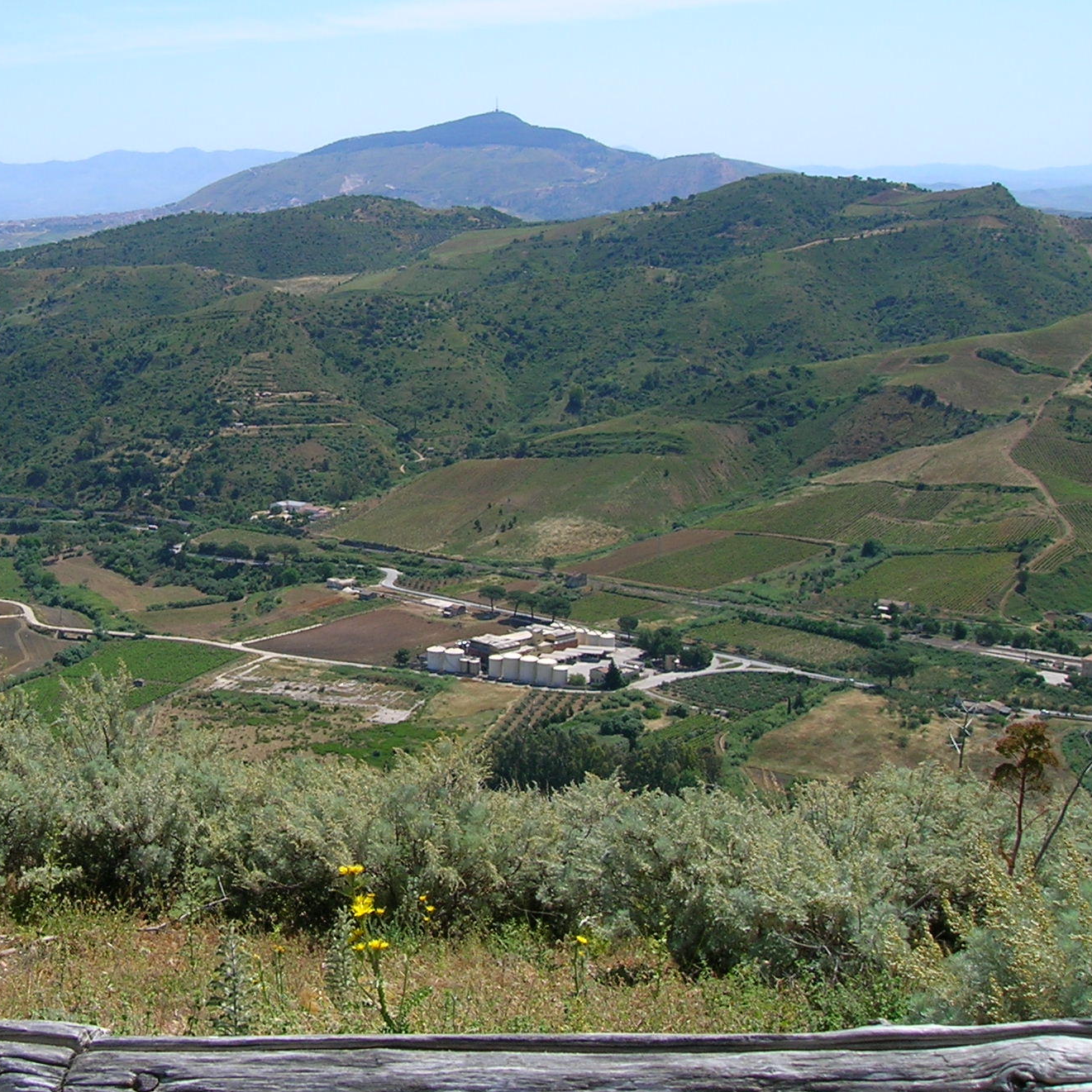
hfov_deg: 31.8
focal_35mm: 52
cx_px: 196
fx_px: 1856
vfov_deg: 32.8
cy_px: 489
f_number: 4.9
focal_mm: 5.7
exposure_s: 1/415
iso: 50
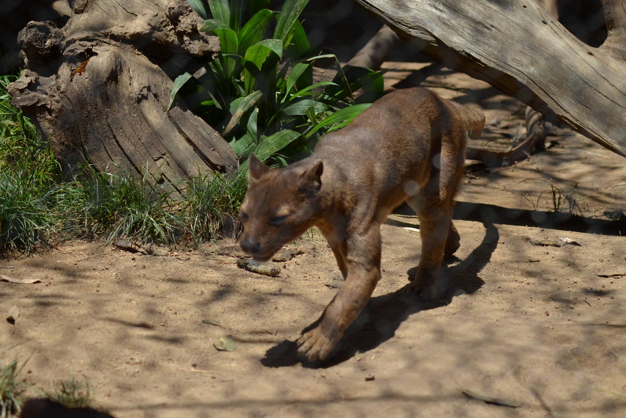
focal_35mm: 109
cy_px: 208
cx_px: 322
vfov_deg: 12.6
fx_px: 1896
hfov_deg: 18.8
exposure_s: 1/1600
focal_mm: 70
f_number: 5.6
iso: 400
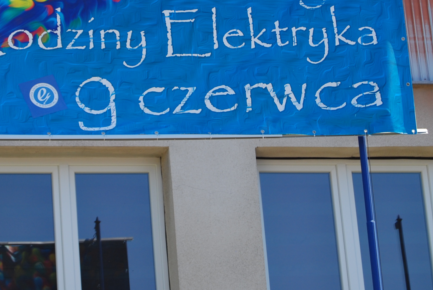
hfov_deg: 12.6
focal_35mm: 163
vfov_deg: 8.4
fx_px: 1964
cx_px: 139
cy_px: 23
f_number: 5.6
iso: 110
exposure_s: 1/250
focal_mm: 55
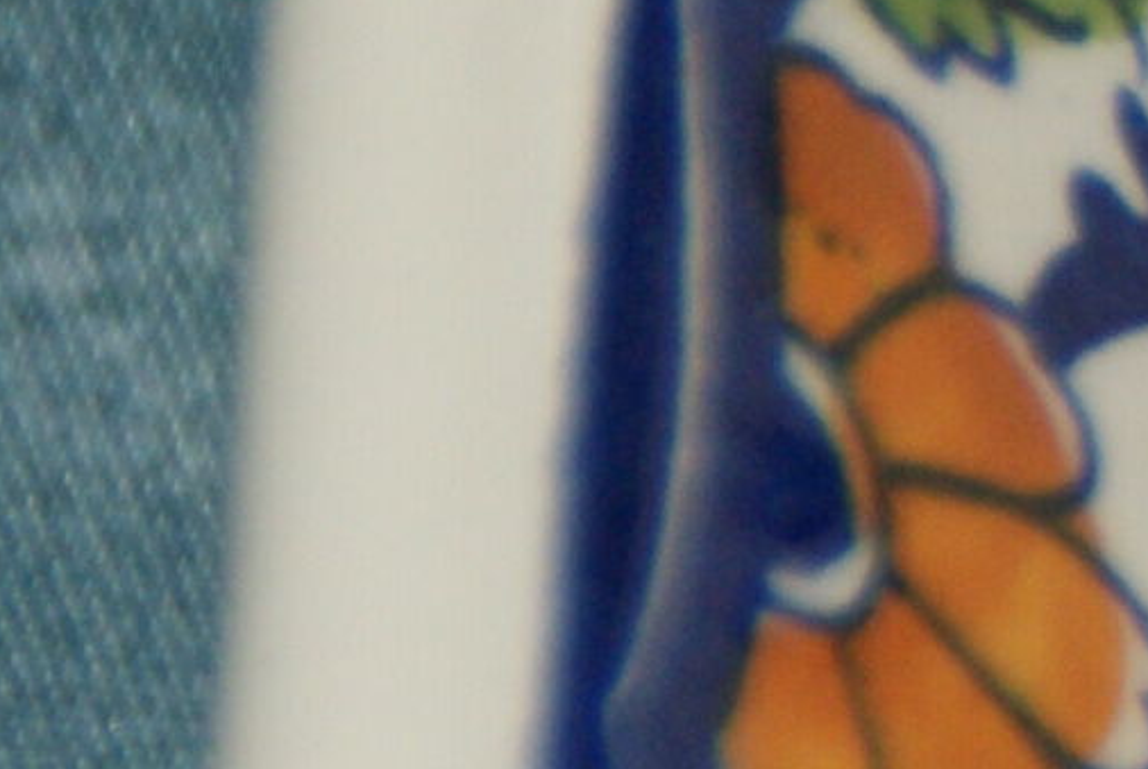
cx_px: 4131
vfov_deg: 1.3
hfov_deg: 2.0
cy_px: -374
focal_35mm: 1033
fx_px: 32989
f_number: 5.6
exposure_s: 1/125
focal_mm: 90
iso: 400
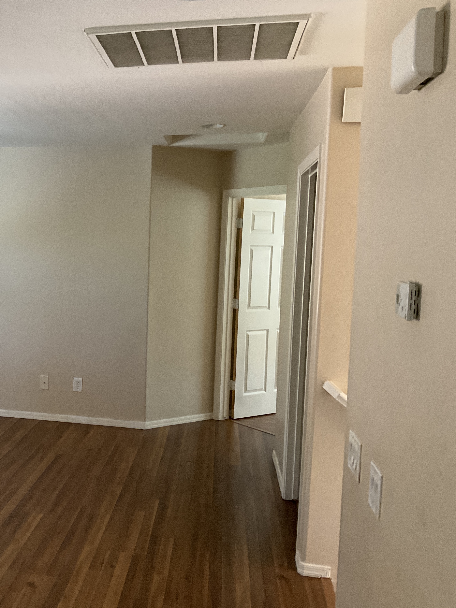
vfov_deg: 47.9
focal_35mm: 39
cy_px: 306
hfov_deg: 34.8
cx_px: 51
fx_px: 685
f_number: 1.8
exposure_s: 1/60
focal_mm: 3
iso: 160
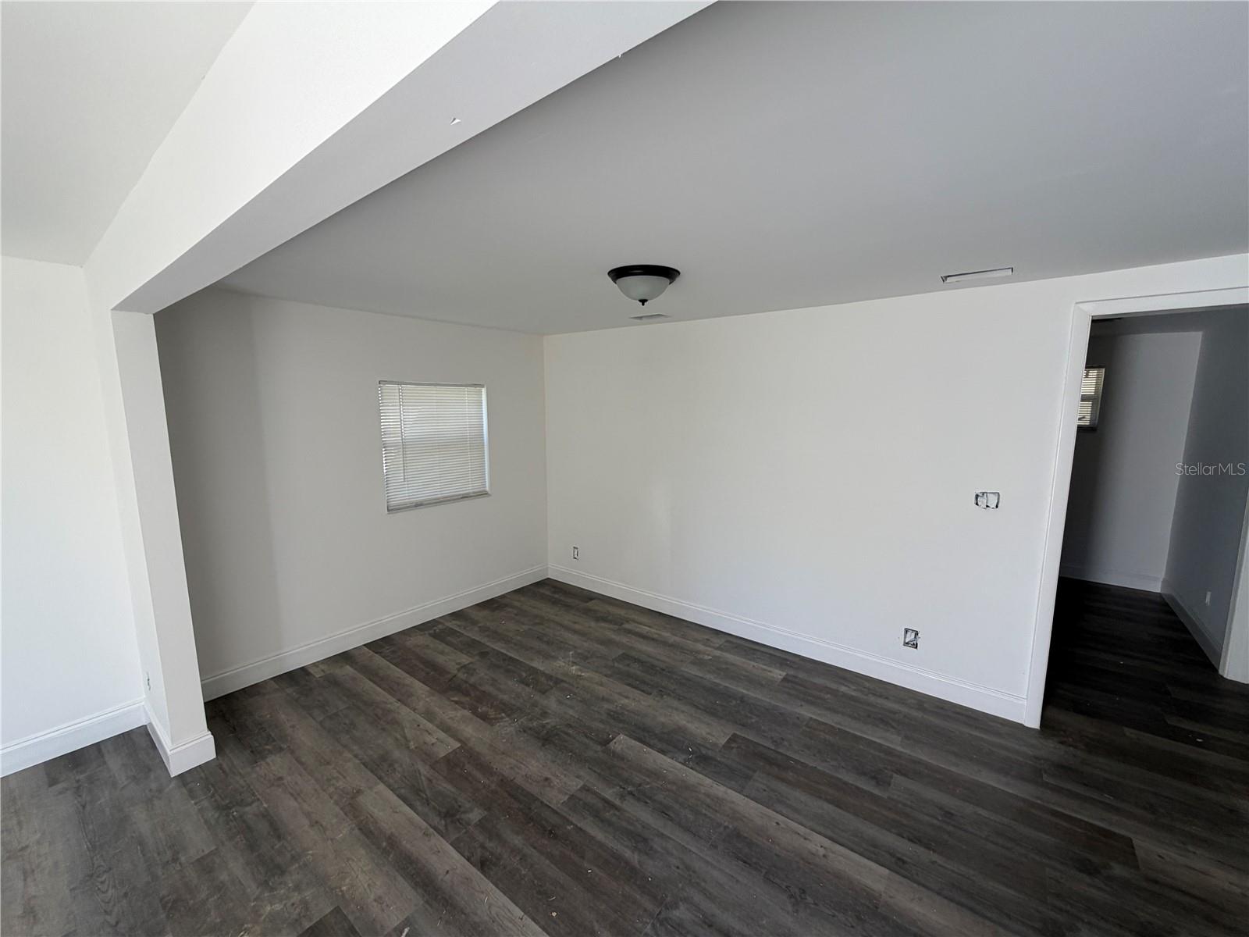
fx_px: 505
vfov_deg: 85.7
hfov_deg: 102.1
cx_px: 624
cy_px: 468
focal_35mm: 14
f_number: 2.2
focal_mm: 2.22
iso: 64
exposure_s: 1/121
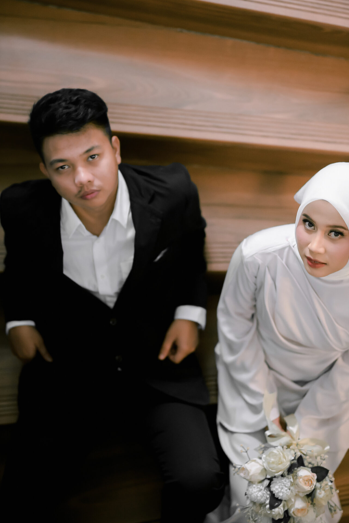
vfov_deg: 18.1
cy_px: 186
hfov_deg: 12.1
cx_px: 204
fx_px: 1641
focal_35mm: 113
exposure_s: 1/160
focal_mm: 85
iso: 800
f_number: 1.4
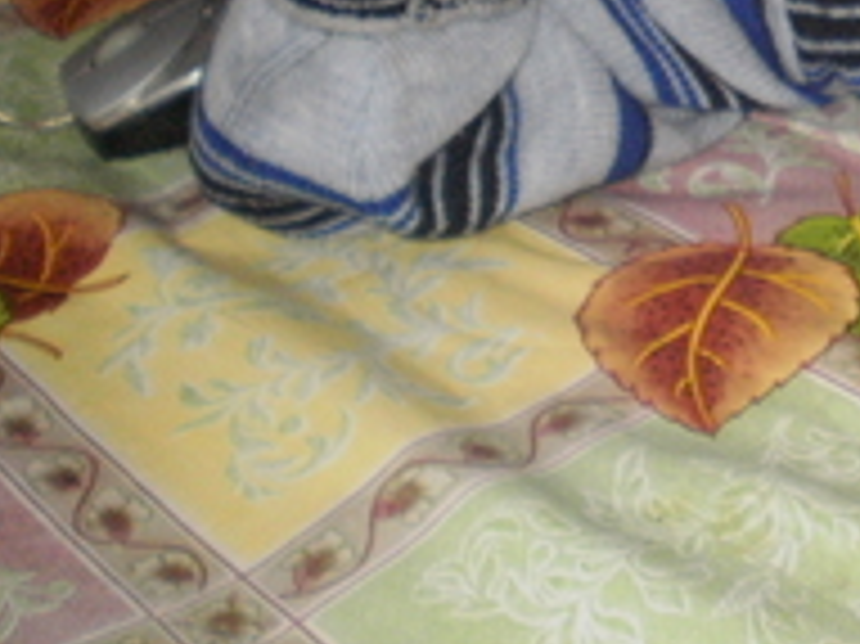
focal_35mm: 85
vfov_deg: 16.8
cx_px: 846
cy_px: -72
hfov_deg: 22.2
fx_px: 2110
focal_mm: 6.3
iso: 400
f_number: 3.1
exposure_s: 1/250
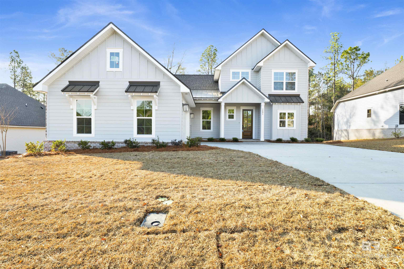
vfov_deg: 63.2
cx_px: 202
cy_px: 134
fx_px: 219
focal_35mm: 20
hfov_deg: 85.4
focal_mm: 19.5
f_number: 11
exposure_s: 1/100
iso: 400
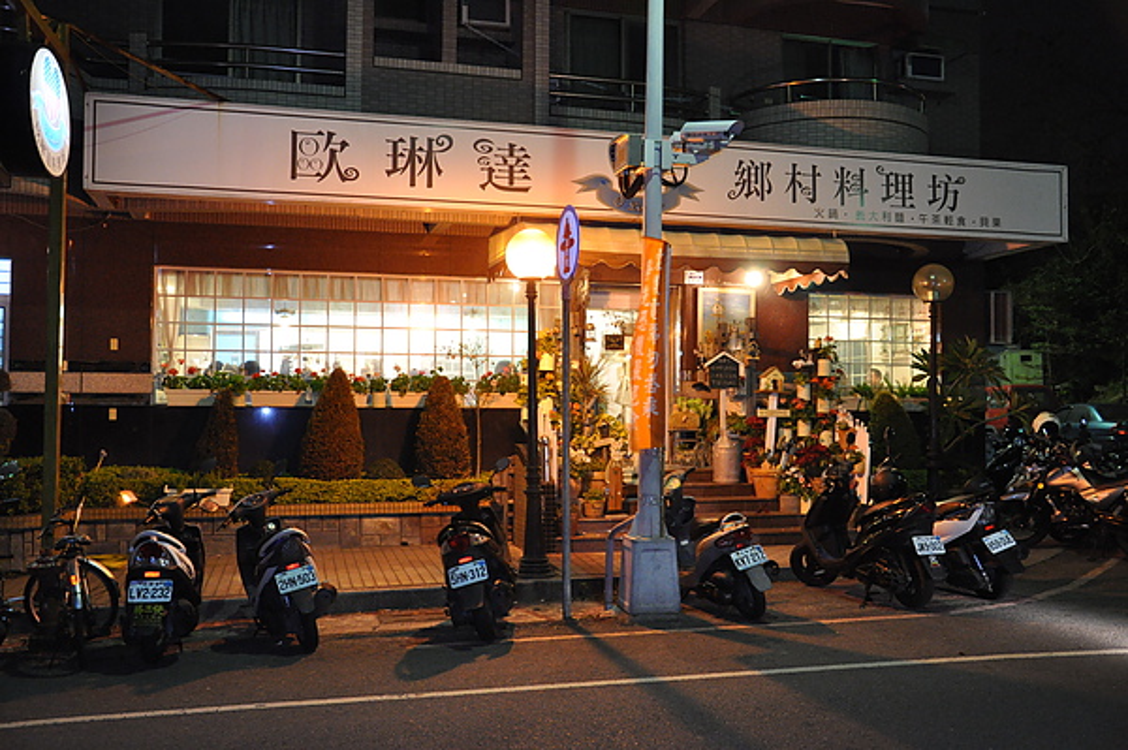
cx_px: 564
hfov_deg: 57.3
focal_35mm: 33
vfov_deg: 39.9
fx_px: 1033
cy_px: 375
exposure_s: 1/13
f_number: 3.8
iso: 1600
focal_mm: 22
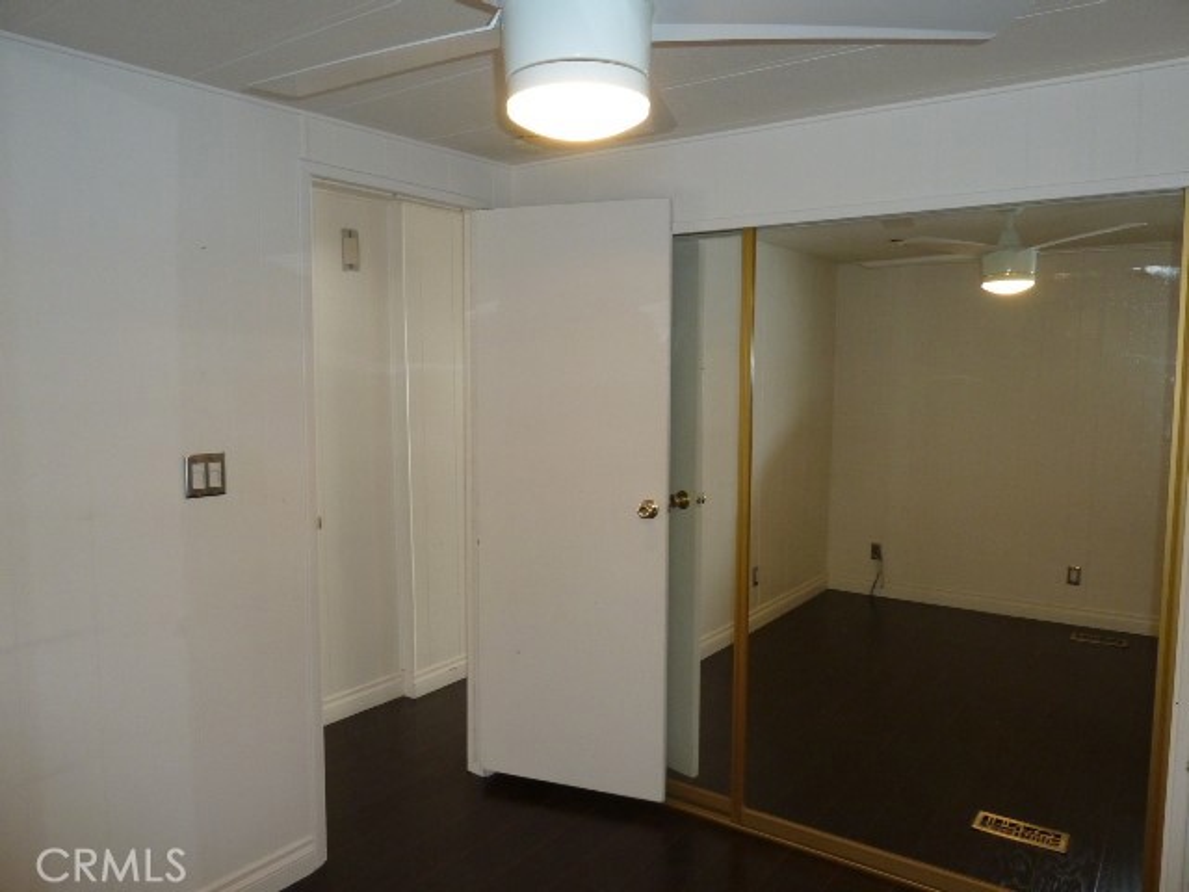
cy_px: 446
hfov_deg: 69.4
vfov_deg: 54.9
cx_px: 594
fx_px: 859
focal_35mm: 25
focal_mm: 4.1
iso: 200
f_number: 3.3
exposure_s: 1/30
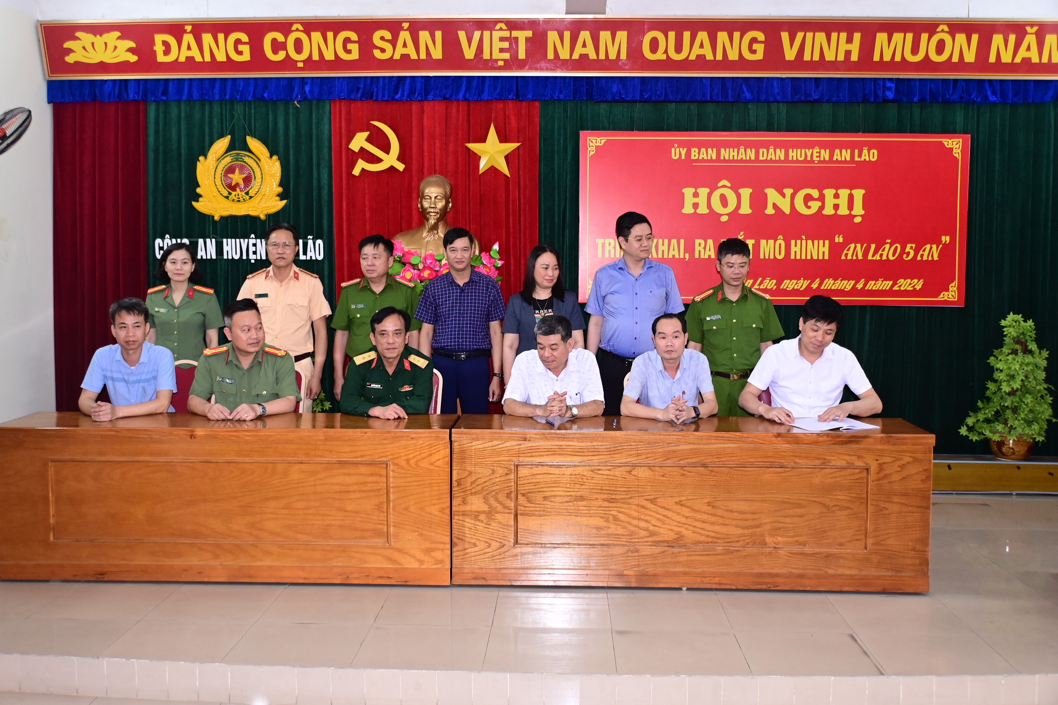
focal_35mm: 34
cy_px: 352
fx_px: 999
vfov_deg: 38.9
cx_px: 529
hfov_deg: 55.8
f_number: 3.8
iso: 1600
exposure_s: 1/200
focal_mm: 23
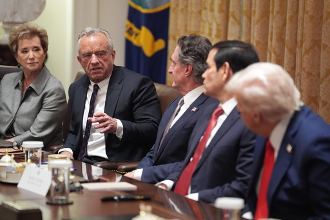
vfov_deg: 8.8
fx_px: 1429
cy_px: 110
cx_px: 165
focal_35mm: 156
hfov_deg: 13.2
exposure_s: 1/160
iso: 3200
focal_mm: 156
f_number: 2.8
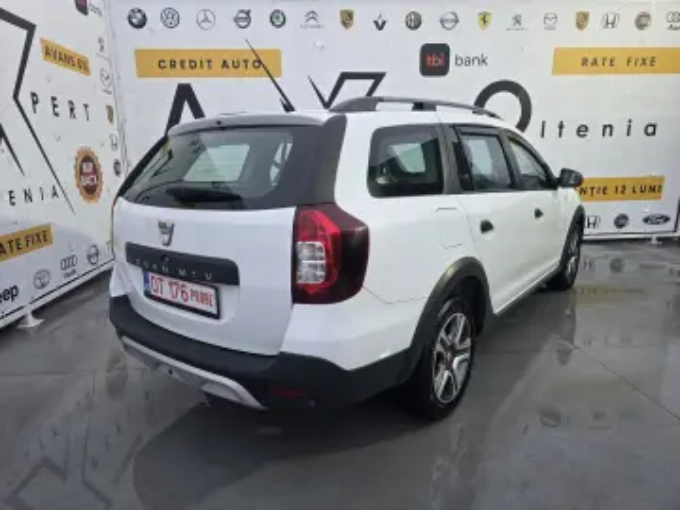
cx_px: 340
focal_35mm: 23
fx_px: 452
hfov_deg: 73.9
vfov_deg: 58.9
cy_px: 255
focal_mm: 6.3
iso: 160
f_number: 1.7
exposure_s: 1/100
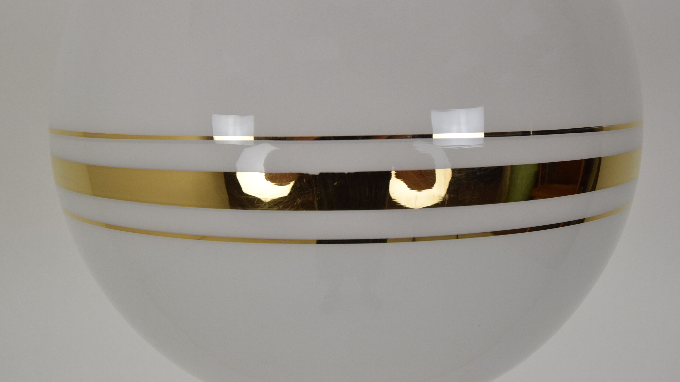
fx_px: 811
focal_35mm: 45
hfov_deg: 45.5
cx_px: 344
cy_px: 167
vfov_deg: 26.5
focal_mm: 28
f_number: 9
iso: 1600
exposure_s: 1/320
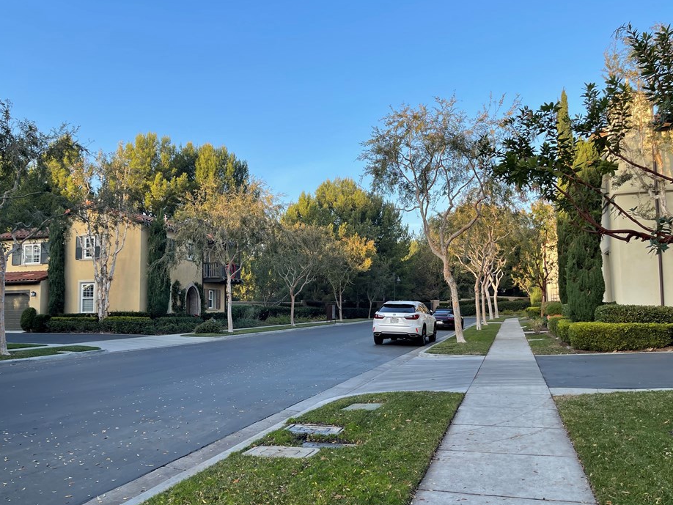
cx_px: 309
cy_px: 267
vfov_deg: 48.2
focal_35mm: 29
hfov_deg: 61.6
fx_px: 564
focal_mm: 5.1
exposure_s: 1/780
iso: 32
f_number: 1.6
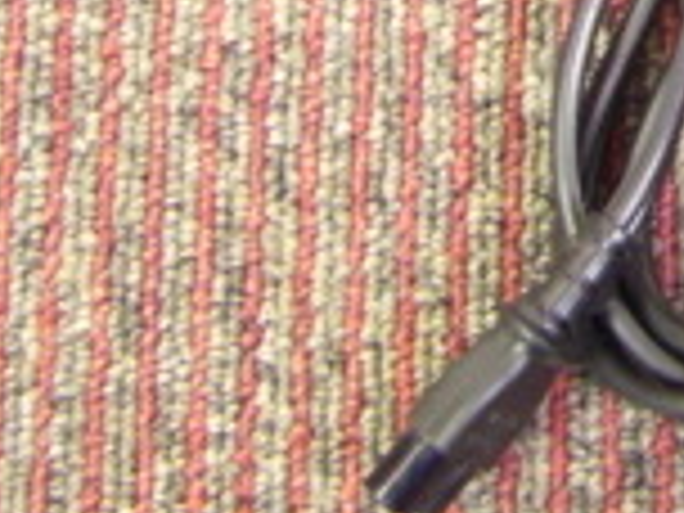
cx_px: 1062
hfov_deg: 11.7
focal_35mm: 160
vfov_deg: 9.1
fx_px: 3162
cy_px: -230
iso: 200
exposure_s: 1/4
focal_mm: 6.3
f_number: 3.4
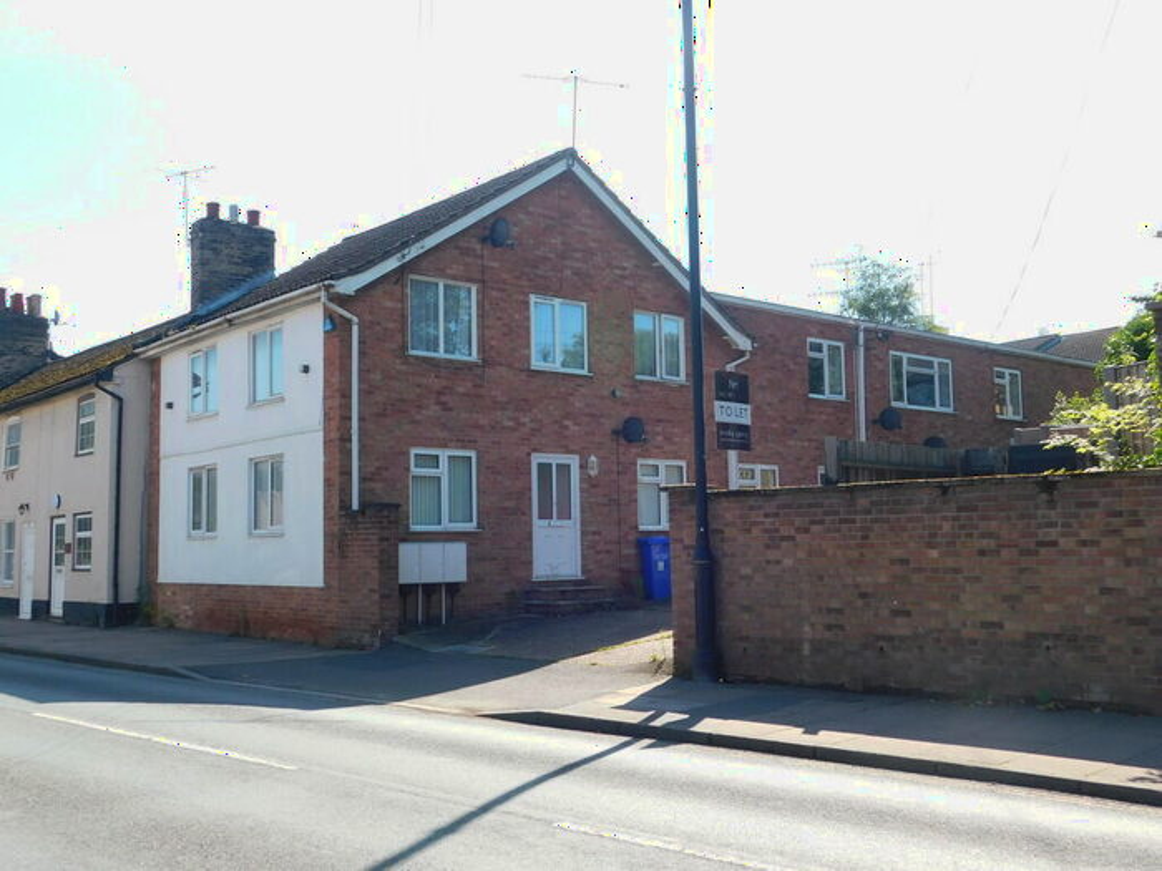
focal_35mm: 36
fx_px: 1208
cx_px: 581
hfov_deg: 51.4
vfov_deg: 39.7
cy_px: 436
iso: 125
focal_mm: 6.3
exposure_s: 1/640
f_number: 3.5
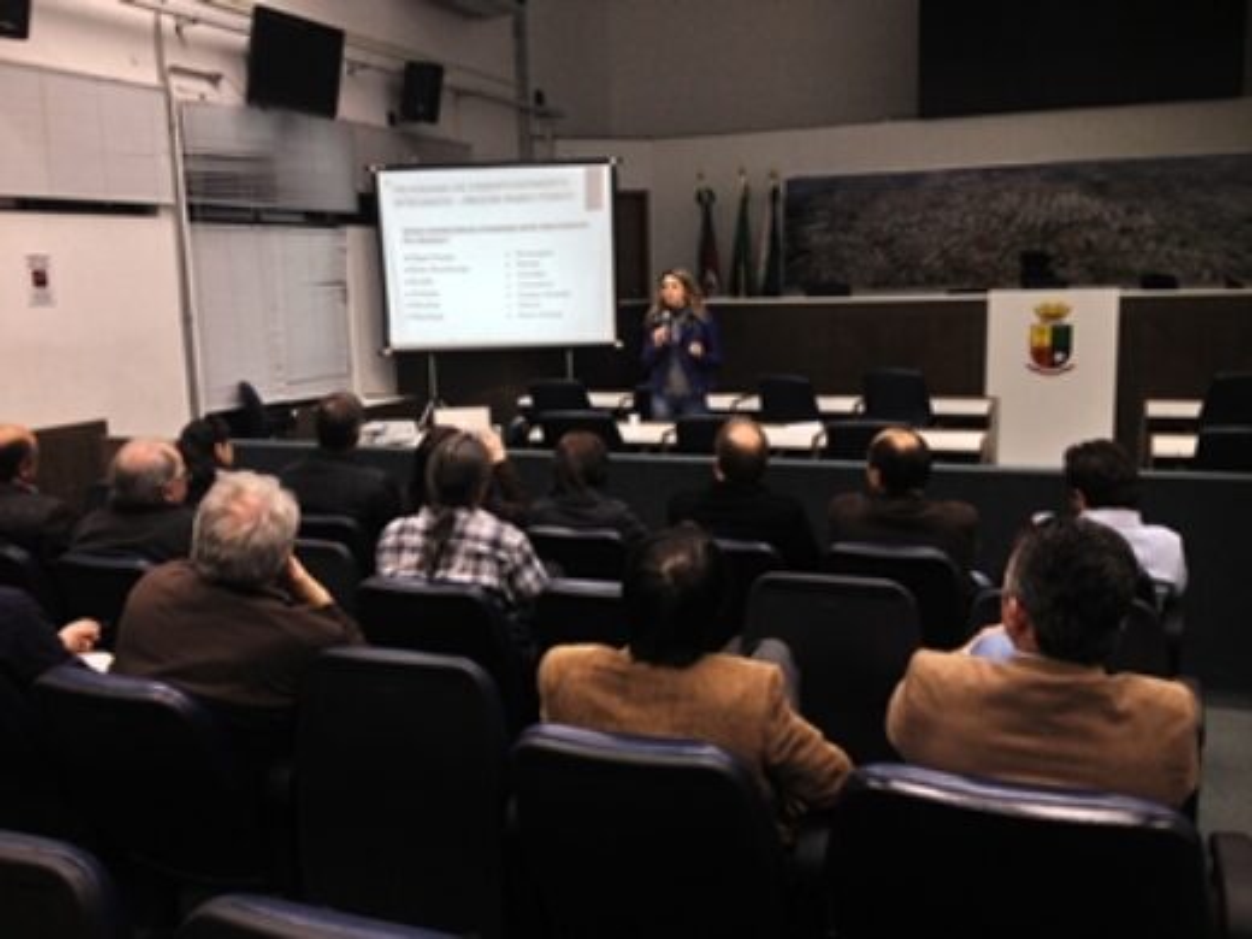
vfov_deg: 40.7
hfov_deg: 52.6
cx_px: 626
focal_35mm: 35
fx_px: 1266
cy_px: 470
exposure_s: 1/20
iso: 64
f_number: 2.4
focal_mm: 4.28
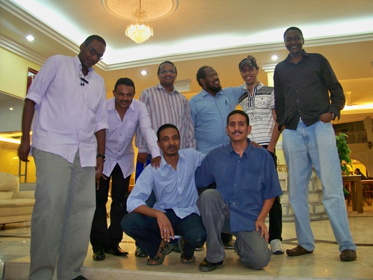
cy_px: 140
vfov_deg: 42.9
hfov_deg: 55.4
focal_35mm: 33
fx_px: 356
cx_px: 186
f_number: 2.8
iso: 200
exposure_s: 1/30
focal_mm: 5.85
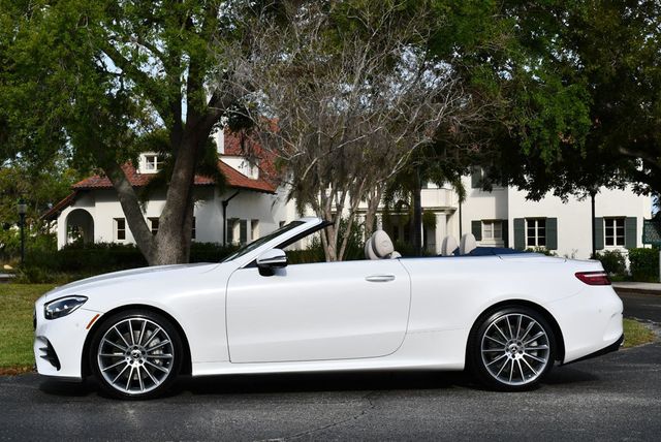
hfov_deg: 34.5
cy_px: 221
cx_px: 330
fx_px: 1066
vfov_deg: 23.4
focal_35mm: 58
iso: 100
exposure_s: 1/320
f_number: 9
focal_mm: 29
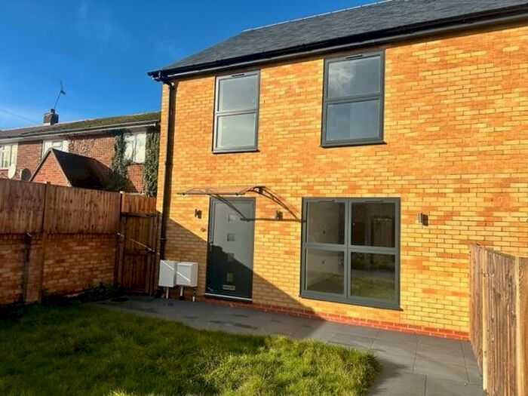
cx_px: 264
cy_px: 198
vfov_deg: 56.8
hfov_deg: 71.6
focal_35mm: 24
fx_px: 366
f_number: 1.78
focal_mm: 6.86
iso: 80
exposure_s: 1/4016
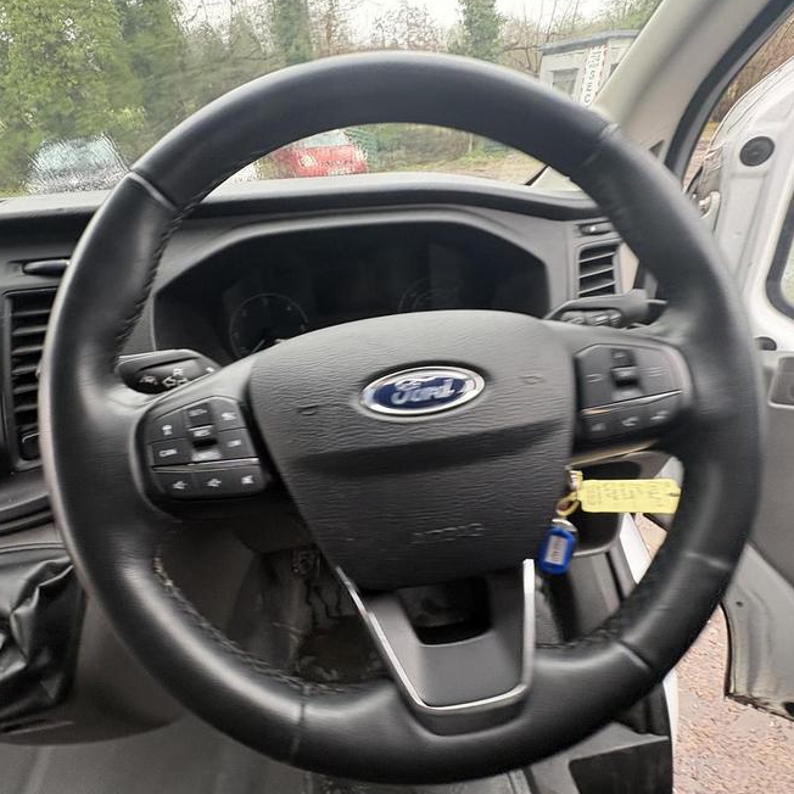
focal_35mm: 17
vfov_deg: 84.0
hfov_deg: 83.7
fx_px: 441
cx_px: 358
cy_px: 395
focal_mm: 2.22
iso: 200
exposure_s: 1/70
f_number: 2.2
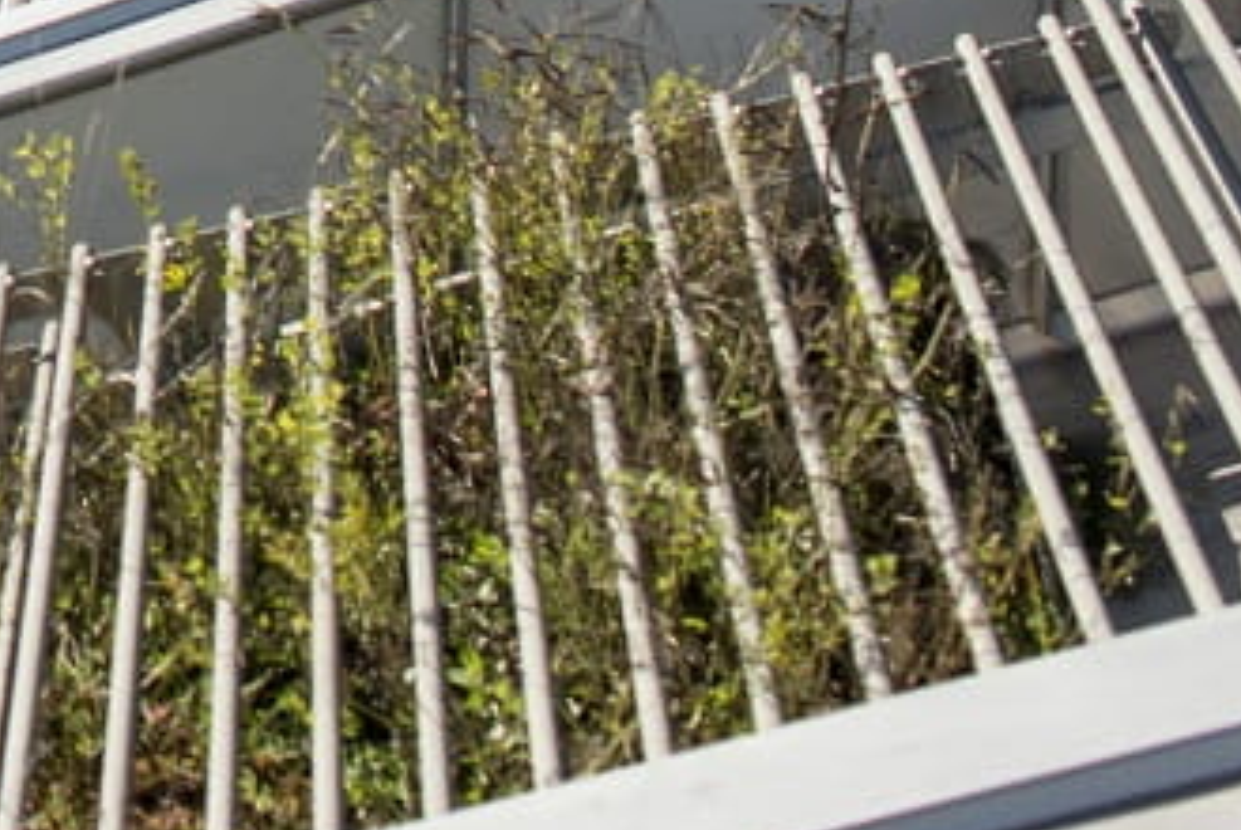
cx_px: -1494
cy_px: -960
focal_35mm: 204
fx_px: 7038
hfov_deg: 9.3
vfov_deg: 6.5
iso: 320
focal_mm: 35
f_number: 7.1
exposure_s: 1/2000
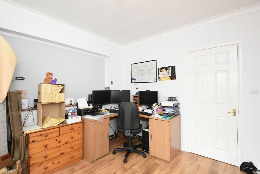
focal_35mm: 16
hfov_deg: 94.9
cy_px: 87
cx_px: 130
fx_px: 119
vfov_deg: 72.1
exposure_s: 1/125
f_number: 4
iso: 1400
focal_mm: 11
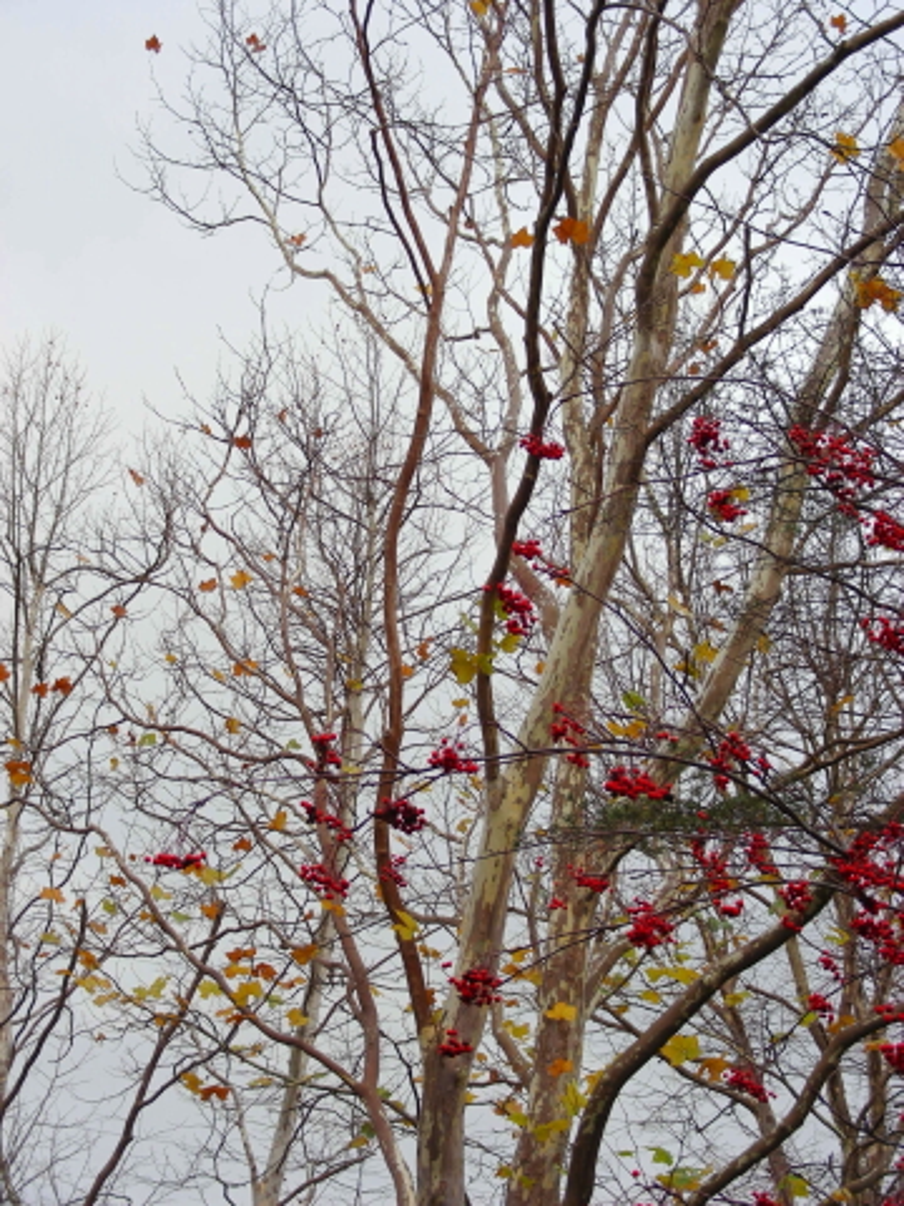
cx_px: 452
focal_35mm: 70
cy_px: 603
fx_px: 2437
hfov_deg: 21.0
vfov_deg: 27.8
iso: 50
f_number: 3.5
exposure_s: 1/78.7
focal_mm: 11.7
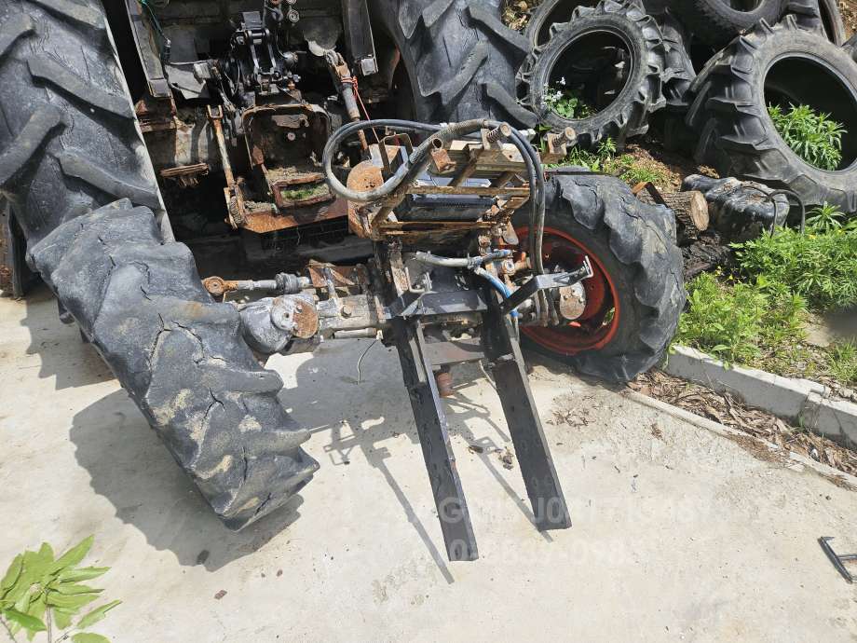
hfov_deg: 73.9
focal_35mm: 23
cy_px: 322
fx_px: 569
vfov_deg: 58.9
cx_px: 428
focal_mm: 5.4
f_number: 1.8
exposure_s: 1/1645
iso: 25
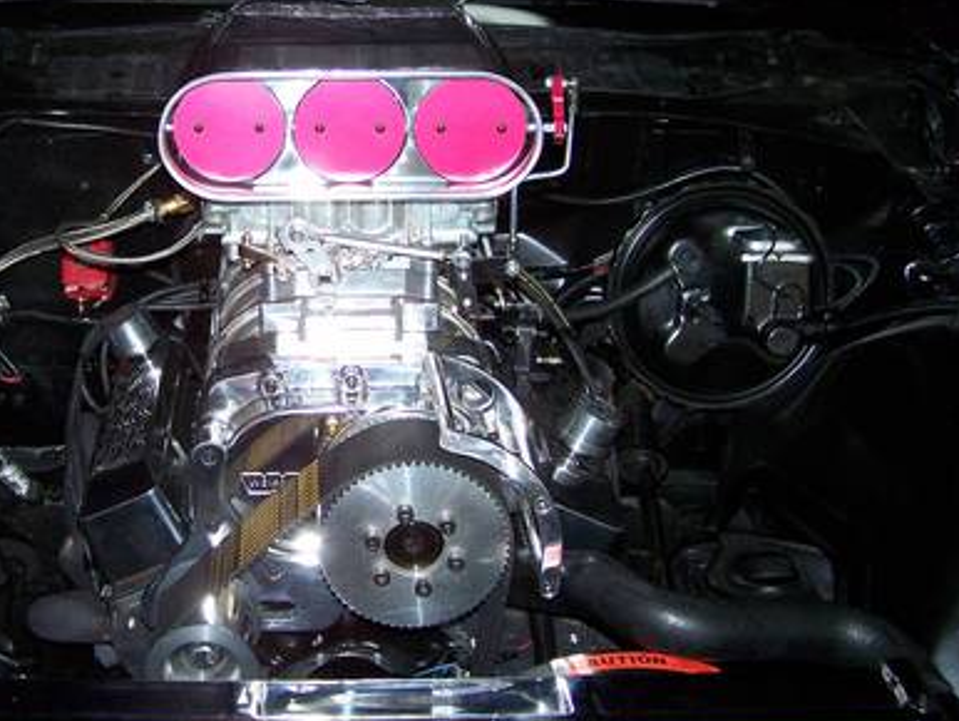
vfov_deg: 24.7
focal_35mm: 59
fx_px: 1636
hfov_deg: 32.3
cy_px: 230
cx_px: 281
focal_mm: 6.3
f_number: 2.8
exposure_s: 1/60
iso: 160
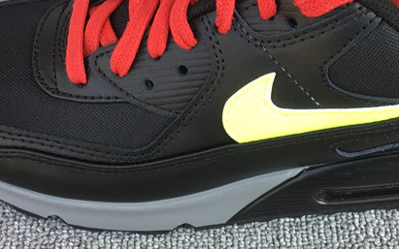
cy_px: 40
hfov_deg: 28.5
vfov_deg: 17.9
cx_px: 250
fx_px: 783
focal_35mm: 72
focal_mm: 3.3
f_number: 2.4
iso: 32
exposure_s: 1/100
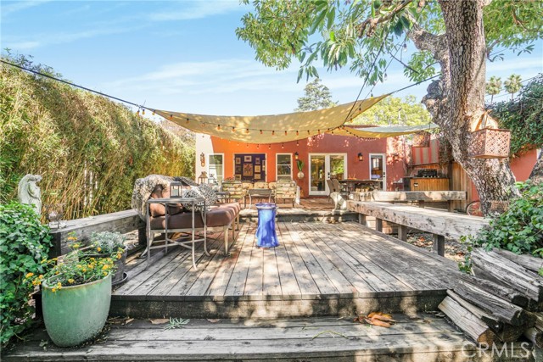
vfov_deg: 77.4
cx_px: 272
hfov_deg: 100.4
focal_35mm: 15
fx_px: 226
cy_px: 181
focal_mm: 10
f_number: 8
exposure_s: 1/40
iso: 100
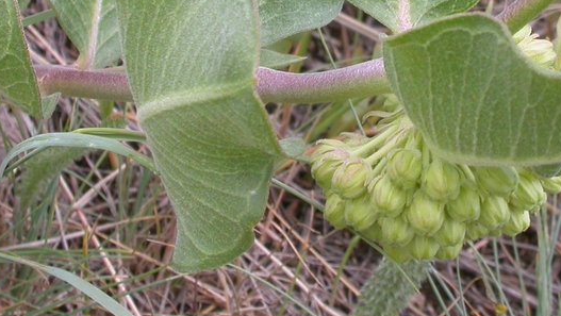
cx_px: 345
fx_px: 2456
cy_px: 0
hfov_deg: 13.0
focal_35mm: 165
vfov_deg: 7.3
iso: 100
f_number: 6.3
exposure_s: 1/126
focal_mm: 16.2
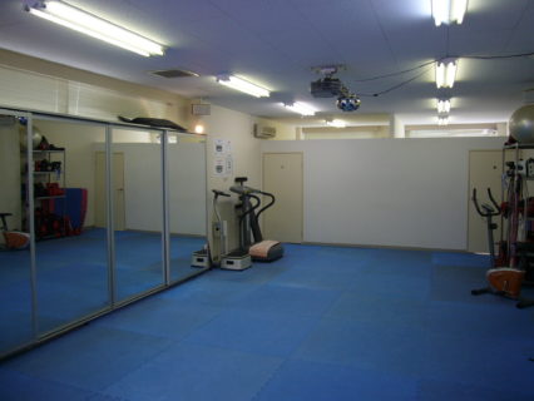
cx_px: 267
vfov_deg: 49.8
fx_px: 432
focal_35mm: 28
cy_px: 200
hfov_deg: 63.4
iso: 80
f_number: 2.8
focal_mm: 4.6
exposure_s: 1/50
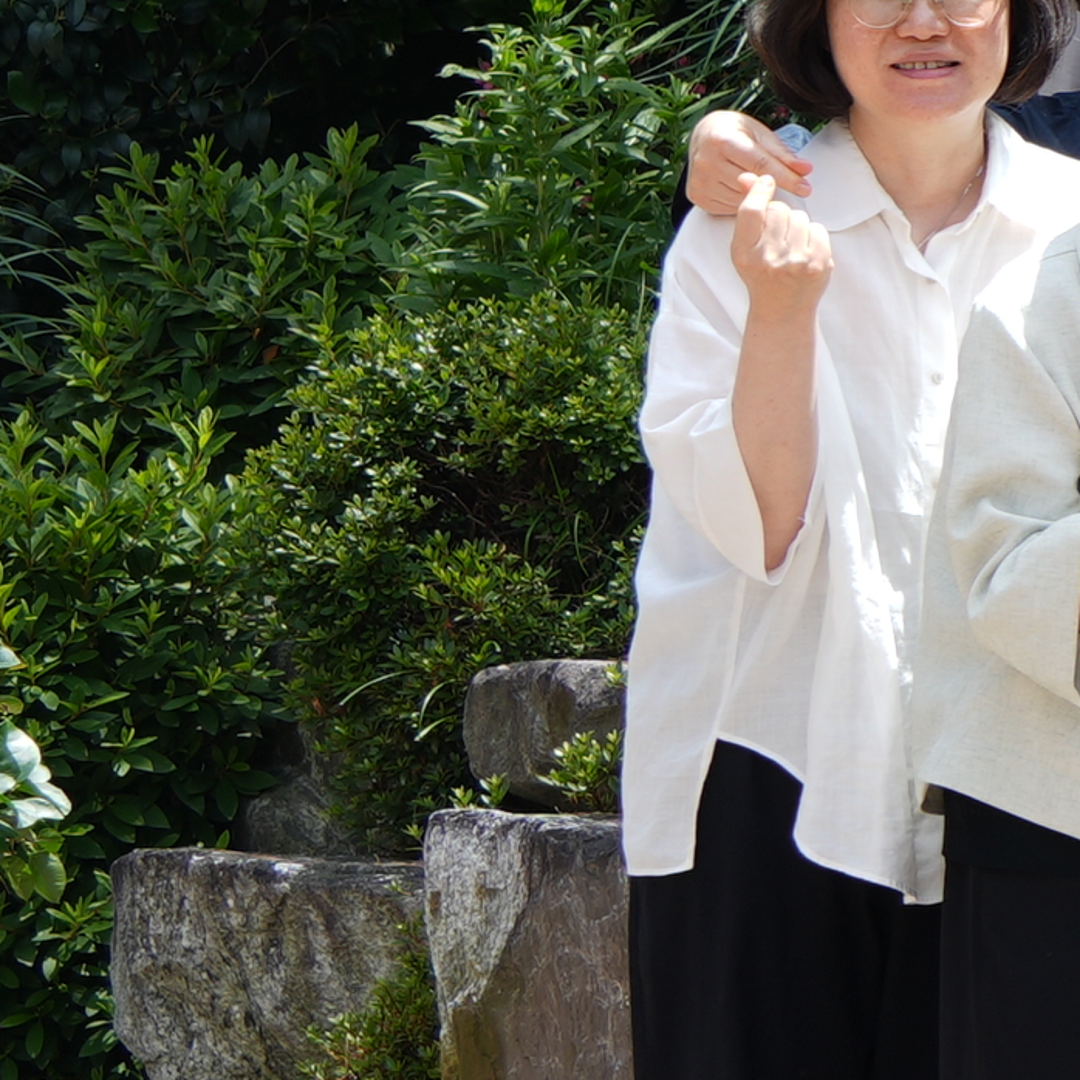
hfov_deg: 5.8
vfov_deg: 6.4
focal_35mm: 275
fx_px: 9707
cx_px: 3437
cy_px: 218
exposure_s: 1/80
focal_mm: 49
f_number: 6.3
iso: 50
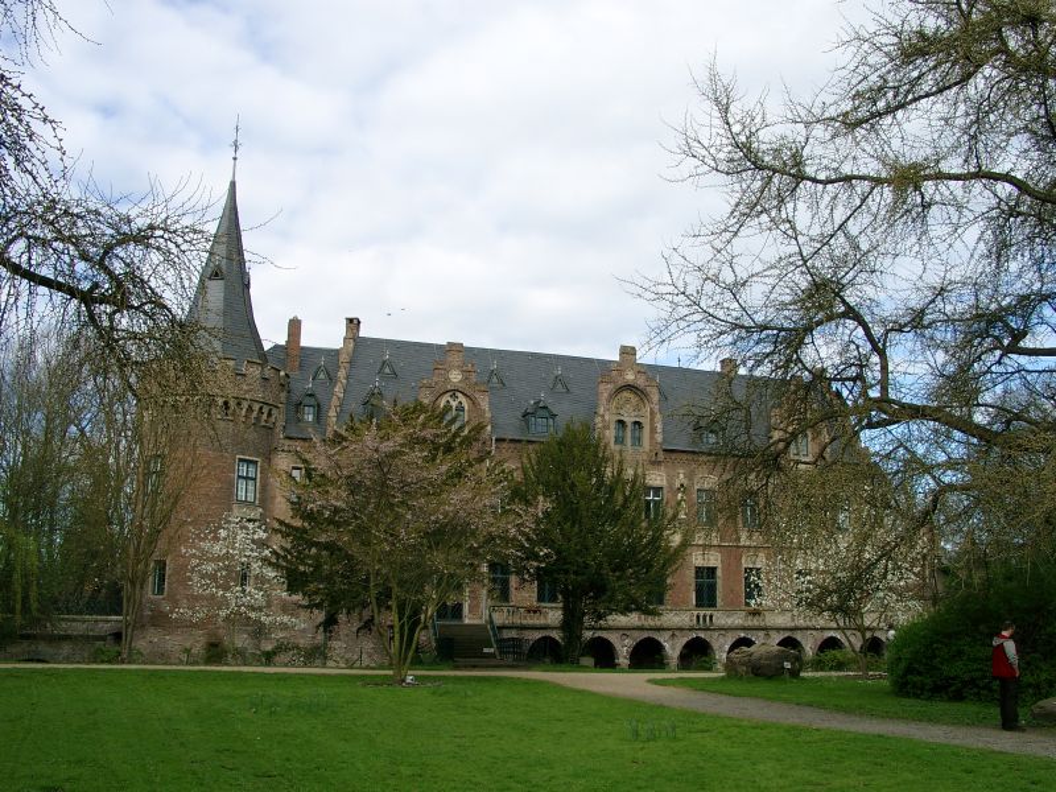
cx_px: 528
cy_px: 396
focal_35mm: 34
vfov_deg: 41.8
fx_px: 1037
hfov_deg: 54.0
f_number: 4
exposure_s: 1/452
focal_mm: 7.13
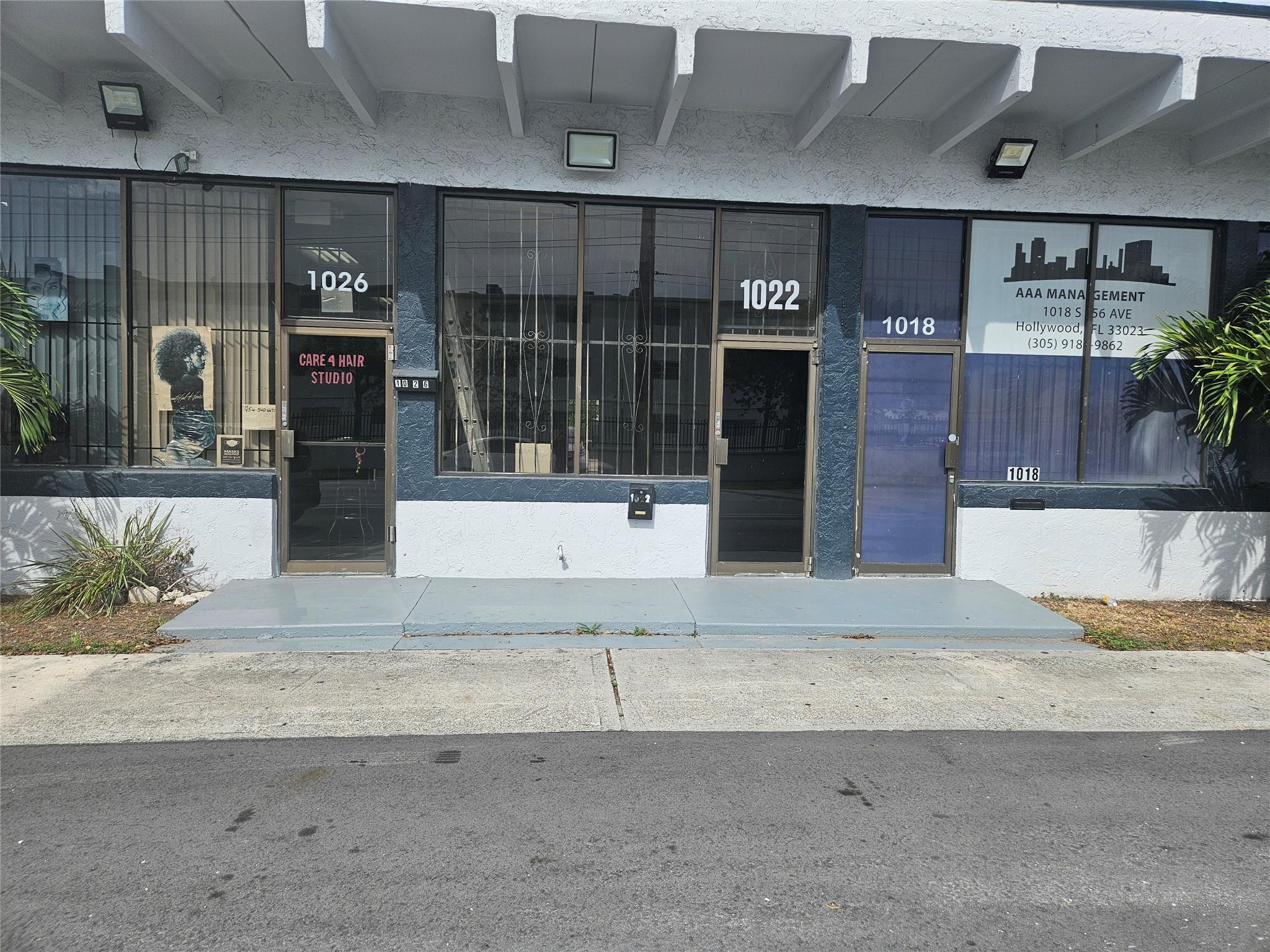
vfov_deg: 58.9
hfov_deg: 73.9
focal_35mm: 23
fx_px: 844
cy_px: 476
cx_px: 635
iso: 25
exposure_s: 1/2134
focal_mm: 5.4
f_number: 1.8
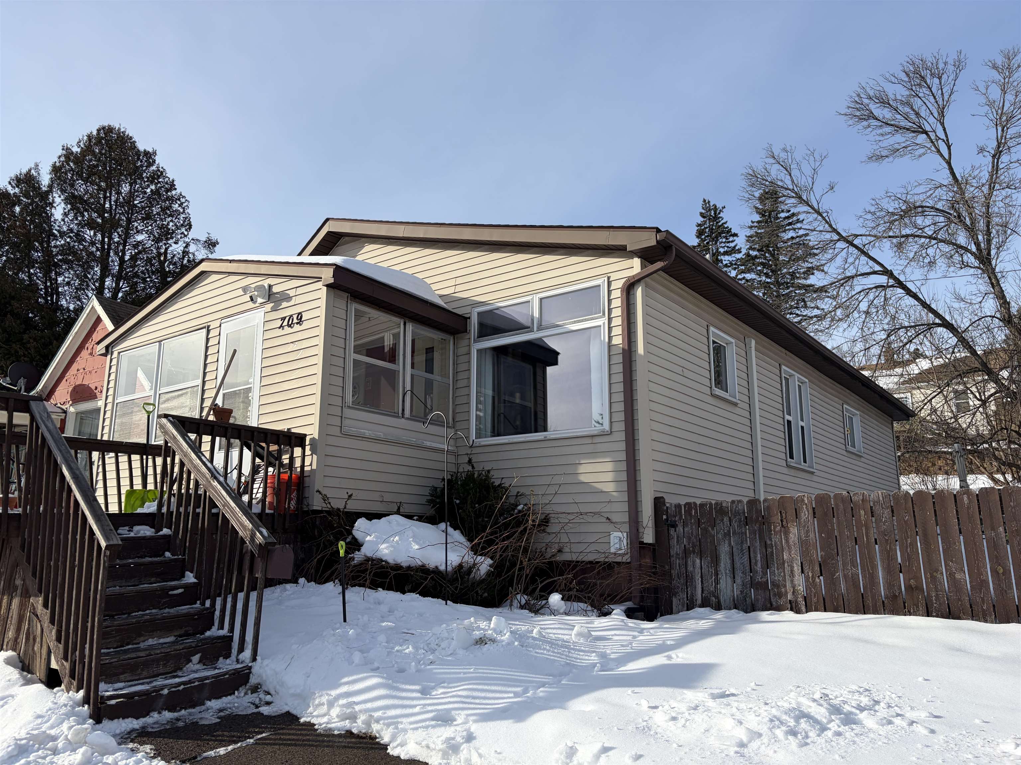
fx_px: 767
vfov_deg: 53.1
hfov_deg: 67.3
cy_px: 382
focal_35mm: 26
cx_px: 510
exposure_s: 1/4950
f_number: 1.6
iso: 64
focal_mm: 5.96
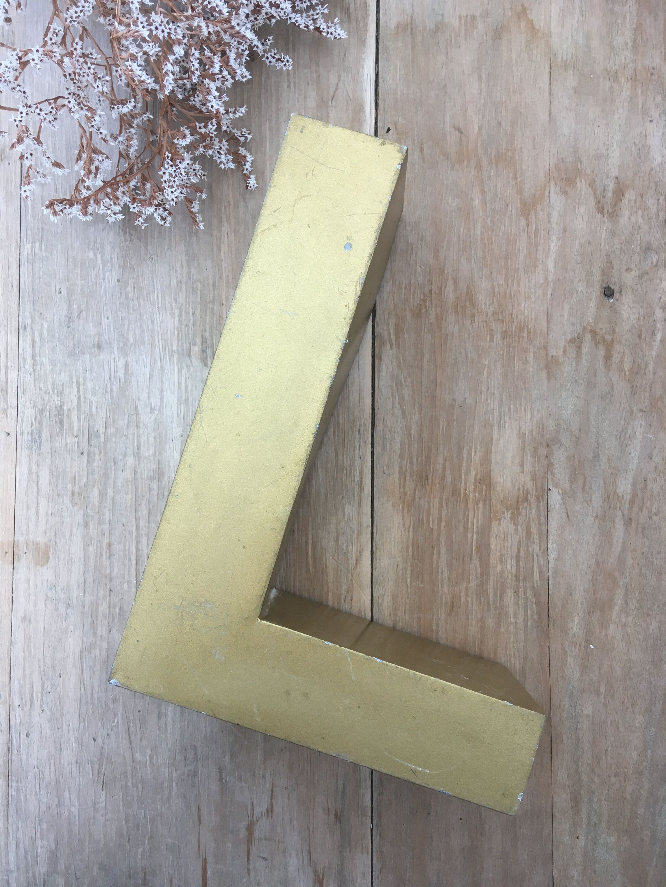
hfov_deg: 48.2
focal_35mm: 29
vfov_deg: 61.7
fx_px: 744
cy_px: 444
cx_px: 333
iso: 25
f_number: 2.2
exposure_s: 1/33
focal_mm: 4.15
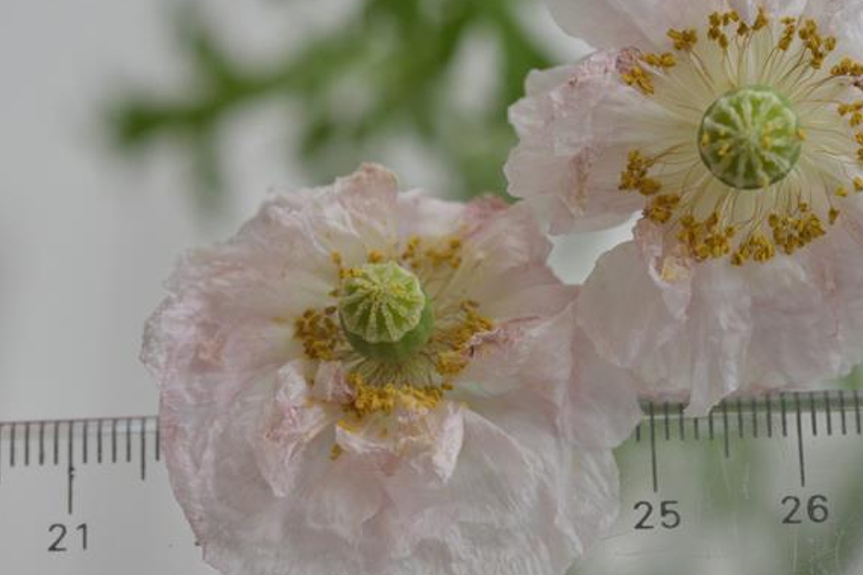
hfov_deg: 14.7
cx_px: 529
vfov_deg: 9.9
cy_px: 339
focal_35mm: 139
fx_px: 3331
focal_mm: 92
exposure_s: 1/250
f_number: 8
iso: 2000
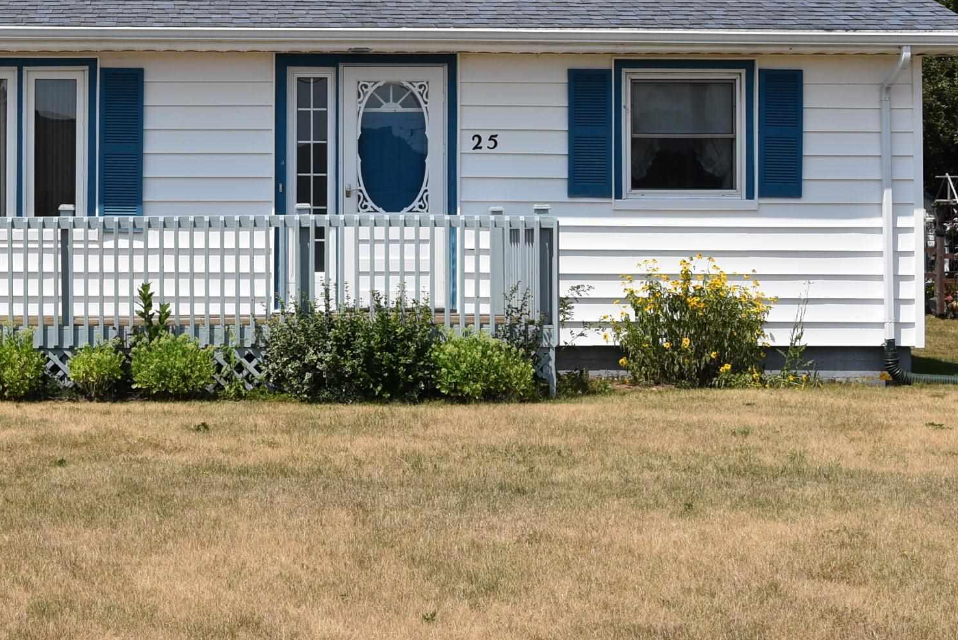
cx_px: 148
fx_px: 1784
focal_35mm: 67
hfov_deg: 29.2
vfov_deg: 20.2
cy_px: 191
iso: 200
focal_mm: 22
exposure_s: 1/400
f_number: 10
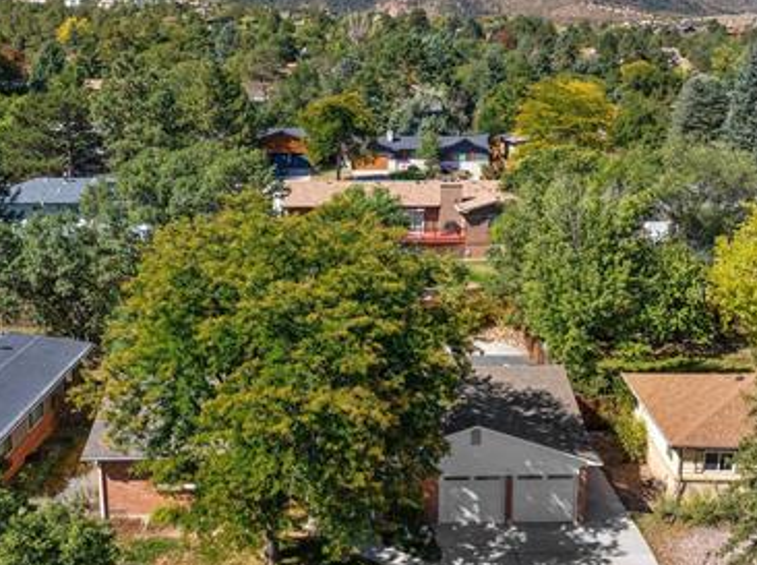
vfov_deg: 34.2
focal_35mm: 42
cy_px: 313
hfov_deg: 44.9
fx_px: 917
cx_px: 374
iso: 110
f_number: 2.8
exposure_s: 1/1600
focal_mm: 12.29
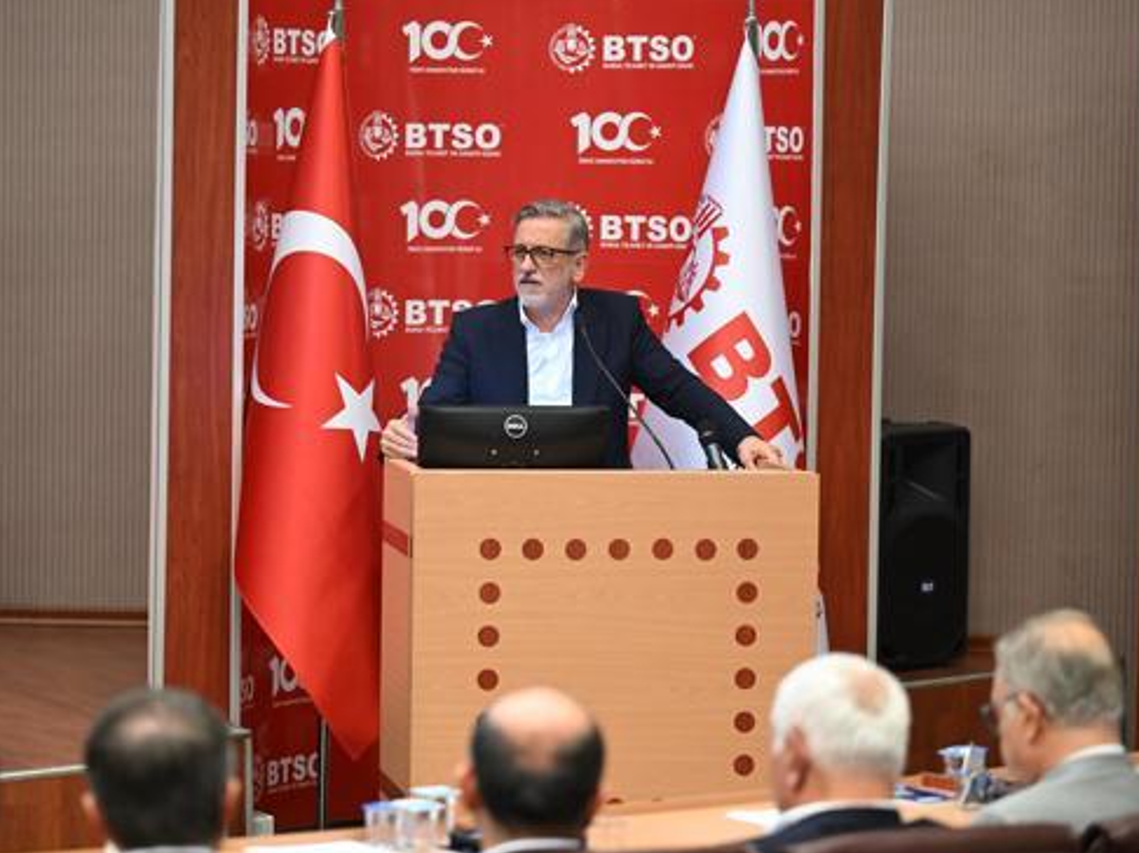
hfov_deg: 14.1
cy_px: 476
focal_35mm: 140
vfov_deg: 10.6
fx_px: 4604
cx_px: 491
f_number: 2.8
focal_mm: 115
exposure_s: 1/160
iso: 2500
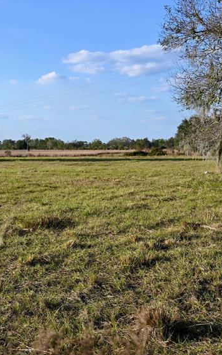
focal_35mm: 54
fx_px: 522
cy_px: 184
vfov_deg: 37.5
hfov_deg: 23.7
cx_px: 49
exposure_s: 1/320
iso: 100
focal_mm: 29
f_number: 6.3
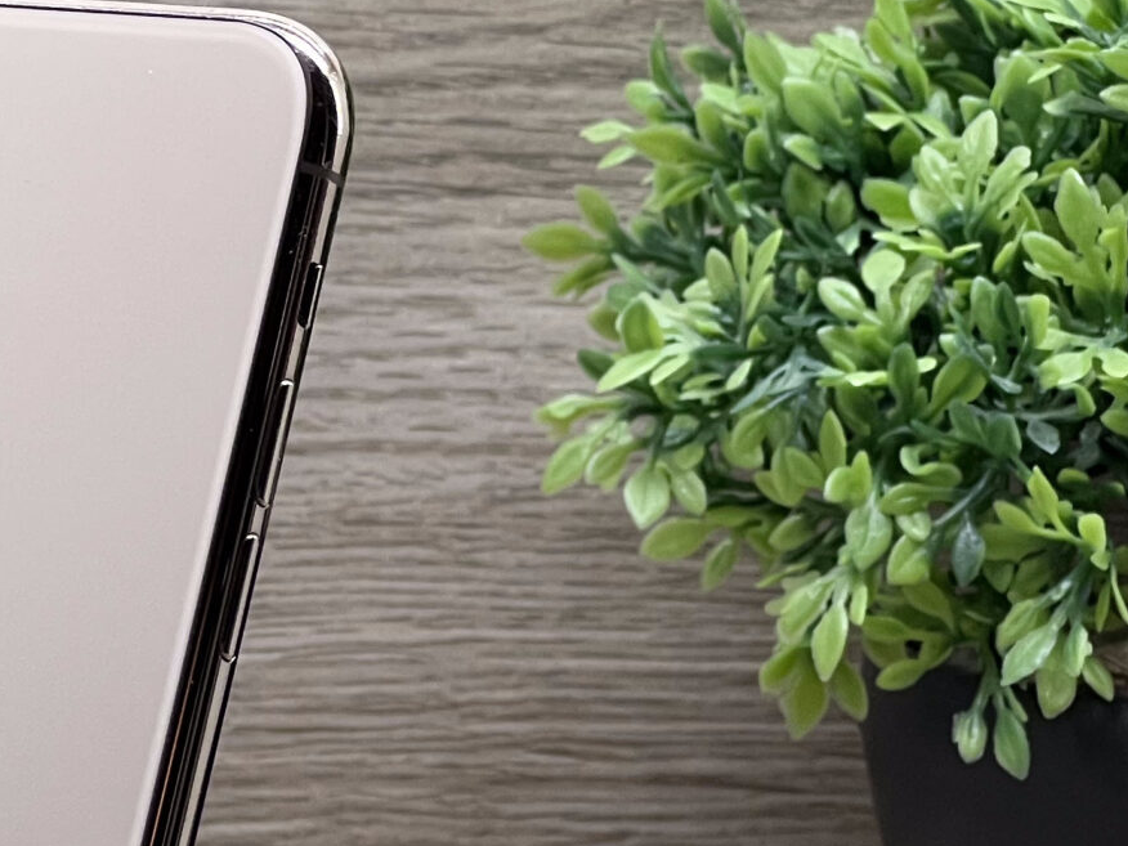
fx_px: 7332
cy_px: 706
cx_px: -116
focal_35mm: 225
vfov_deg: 6.6
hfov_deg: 8.7
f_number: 2.8
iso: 80
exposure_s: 1/100
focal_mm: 9
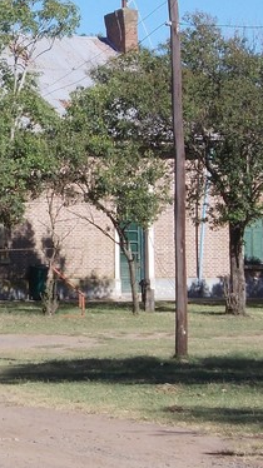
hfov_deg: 6.6
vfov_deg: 11.8
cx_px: -86
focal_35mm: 183
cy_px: 216
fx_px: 2272
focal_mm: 11.6
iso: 80
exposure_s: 1/400
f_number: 4.8
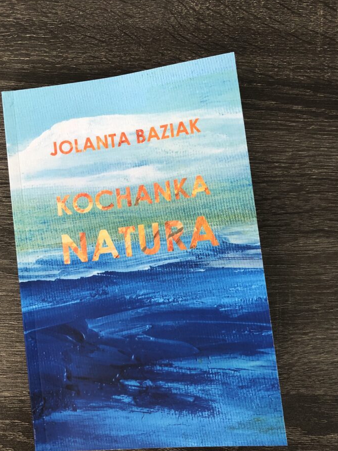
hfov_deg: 44.1
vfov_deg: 56.7
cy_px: 253
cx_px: 150
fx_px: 417
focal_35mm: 32
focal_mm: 3.99
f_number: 1.8
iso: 80
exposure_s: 1/15
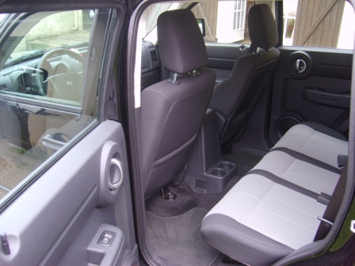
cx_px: 178
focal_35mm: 35
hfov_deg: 52.6
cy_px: 133
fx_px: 359
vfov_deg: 40.7
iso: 64
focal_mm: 5.8
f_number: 2.8
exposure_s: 1/30
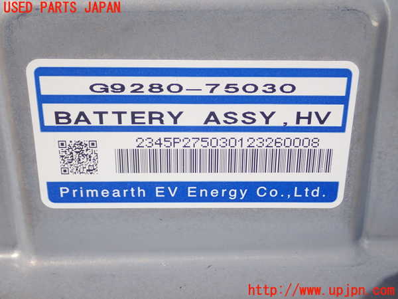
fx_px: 609
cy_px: 150
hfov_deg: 36.2
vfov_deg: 27.5
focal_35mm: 53
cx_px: 199
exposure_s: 1/160
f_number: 3.4
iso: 100
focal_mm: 9.61
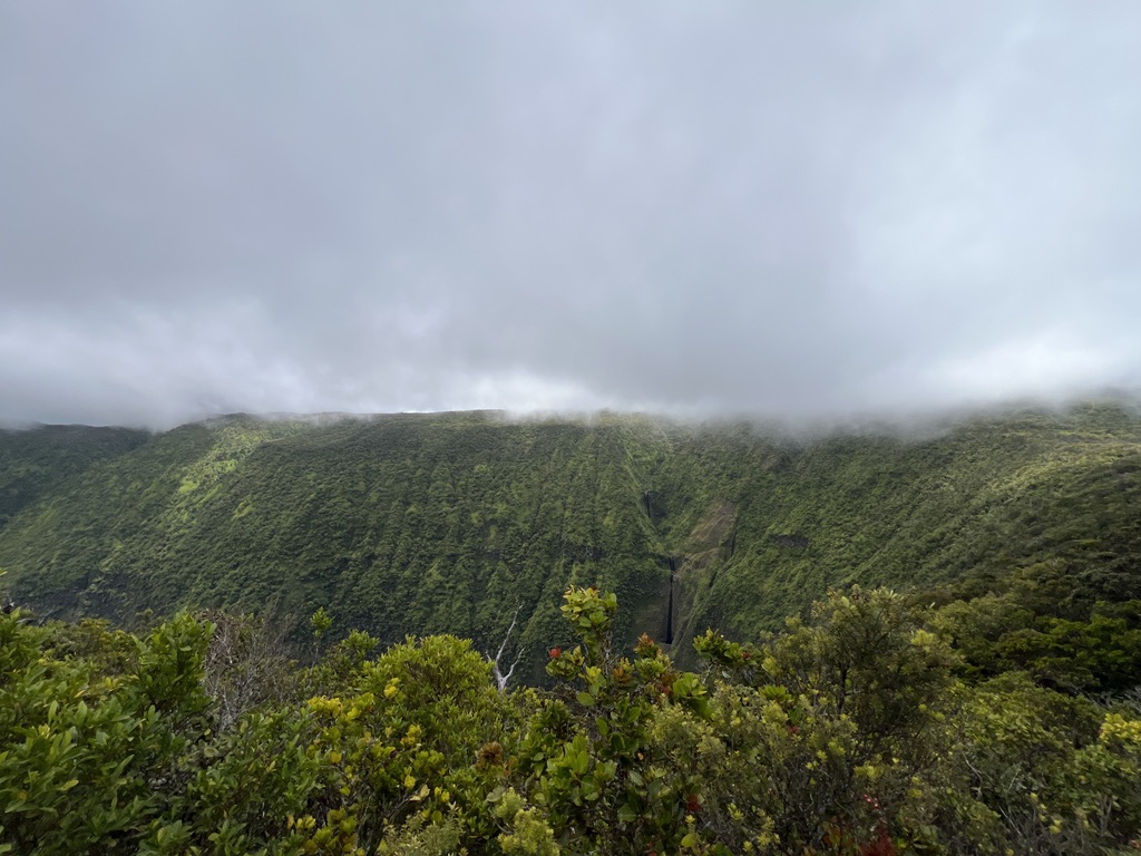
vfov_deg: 89.9
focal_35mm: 13
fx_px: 429
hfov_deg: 106.2
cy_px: 428
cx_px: 570
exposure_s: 1/1575
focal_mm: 1.57
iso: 32
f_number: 1.8
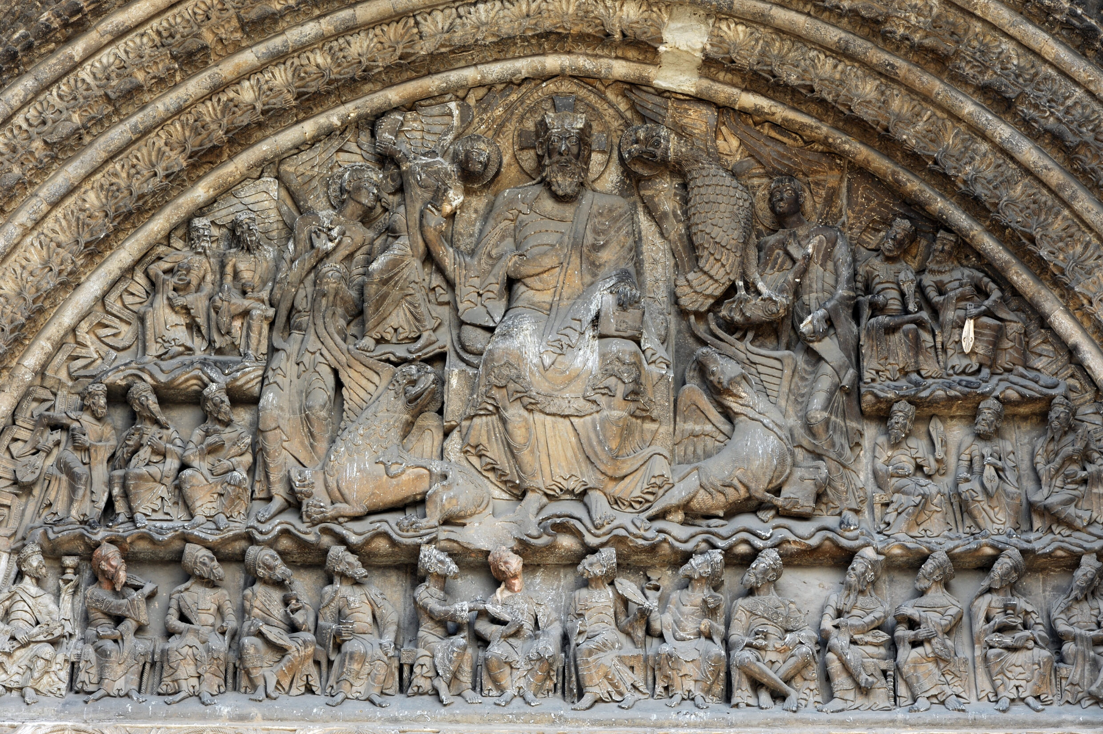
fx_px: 2143
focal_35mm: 70
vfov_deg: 19.4
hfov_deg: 28.9
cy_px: 367
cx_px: 552
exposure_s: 1/100
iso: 200
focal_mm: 70
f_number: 8
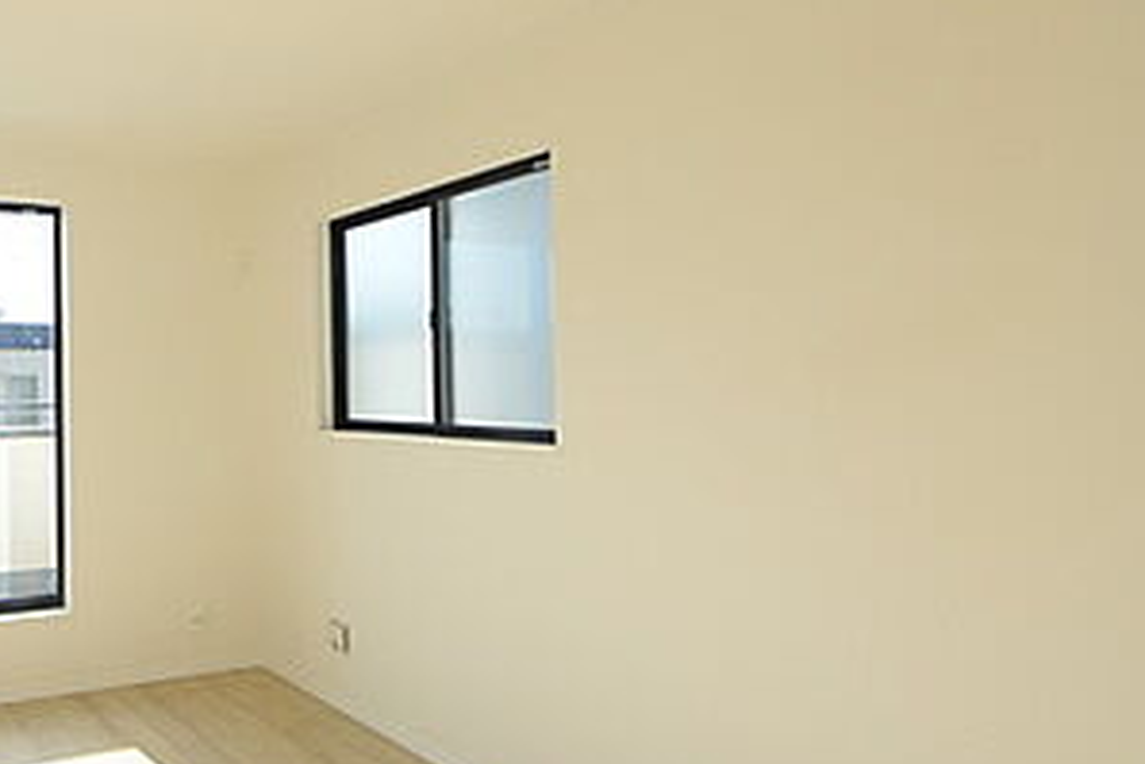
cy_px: 380
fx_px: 795
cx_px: 96
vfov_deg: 51.3
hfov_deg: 59.7
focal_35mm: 25
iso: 320
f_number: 8
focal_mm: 8
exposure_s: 1/250
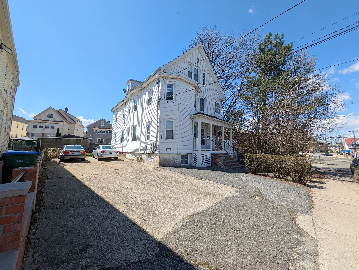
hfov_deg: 110.5
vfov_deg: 94.6
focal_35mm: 12
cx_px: 180
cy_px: 135
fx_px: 125
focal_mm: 2.23
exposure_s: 1/1905
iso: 38
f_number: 1.95
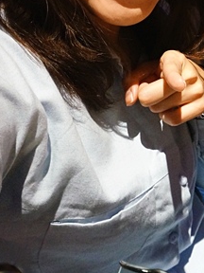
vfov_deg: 29.4
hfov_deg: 21.3
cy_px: 46
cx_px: 246
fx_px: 503
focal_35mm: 64
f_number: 5
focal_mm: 16
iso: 3200
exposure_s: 1/30
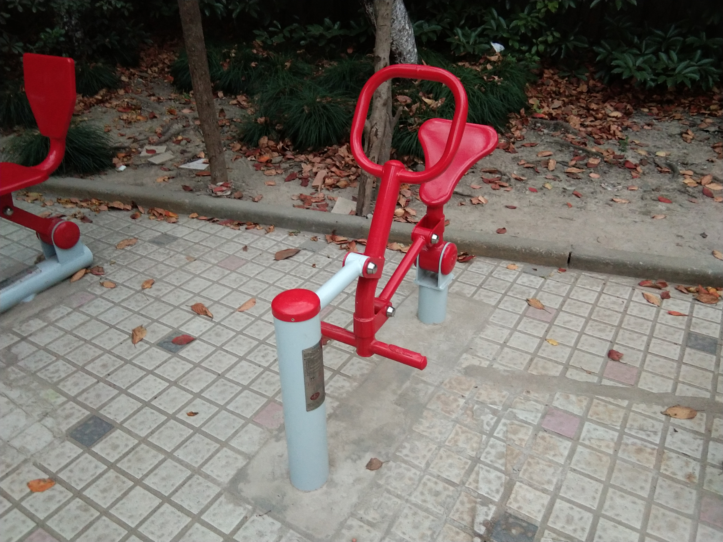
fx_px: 647
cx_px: 362
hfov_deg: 58.4
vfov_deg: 45.4
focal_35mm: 31
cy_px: 271
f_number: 2.2
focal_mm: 3.69
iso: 640
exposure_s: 1/20
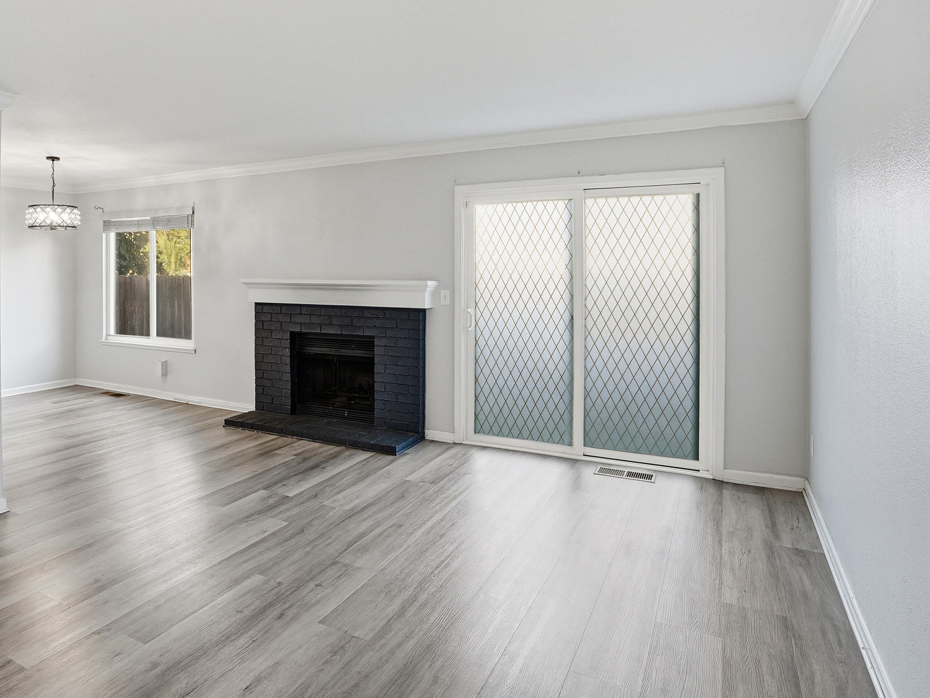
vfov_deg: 60.5
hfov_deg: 74.7
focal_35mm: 22
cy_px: 275
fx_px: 591
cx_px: 334
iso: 250
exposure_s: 1/250
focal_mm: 16
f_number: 8
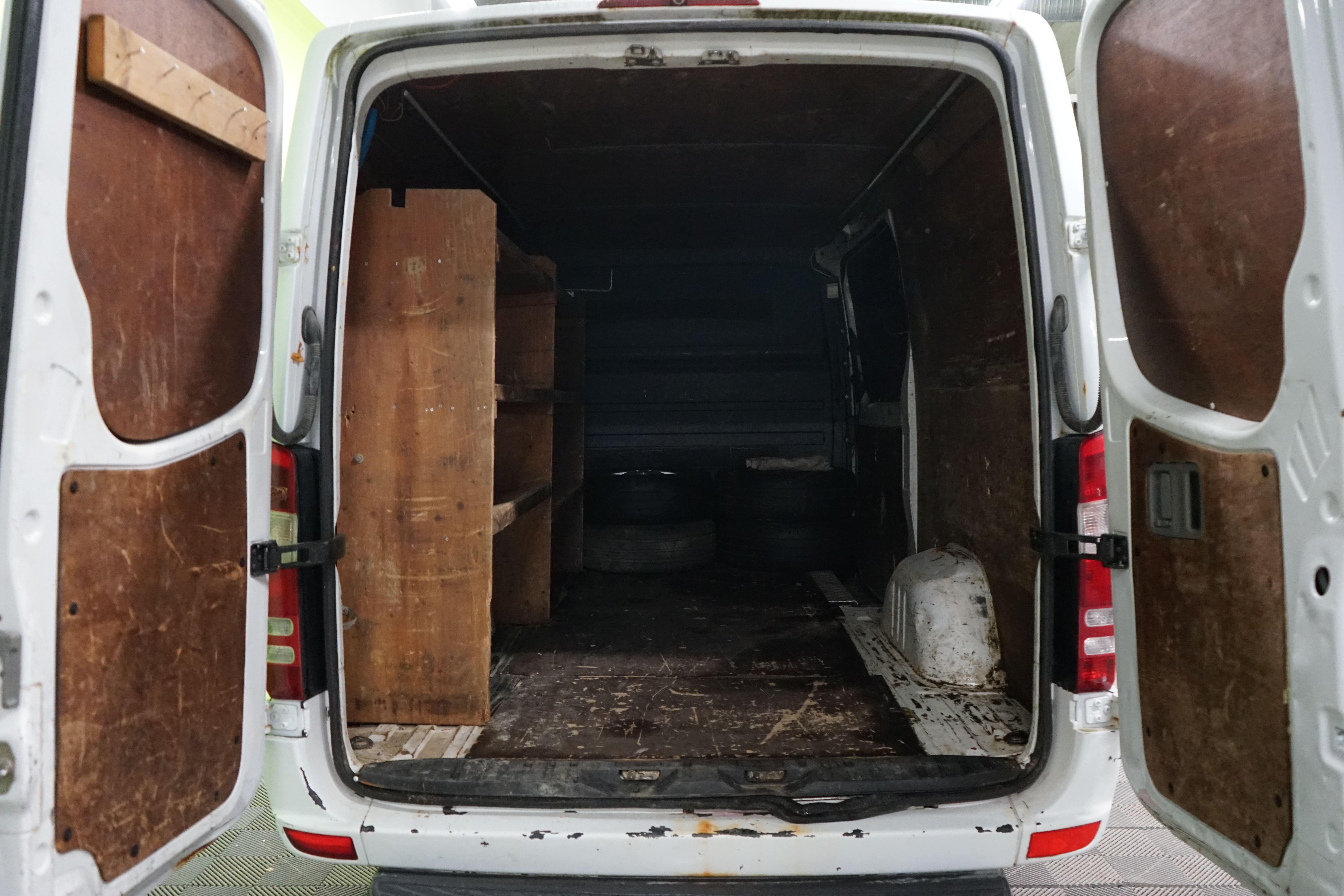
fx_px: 1045
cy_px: 448
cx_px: 672
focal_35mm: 28
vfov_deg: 46.4
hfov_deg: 65.5
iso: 4000
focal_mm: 28
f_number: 3.5
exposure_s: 1/160
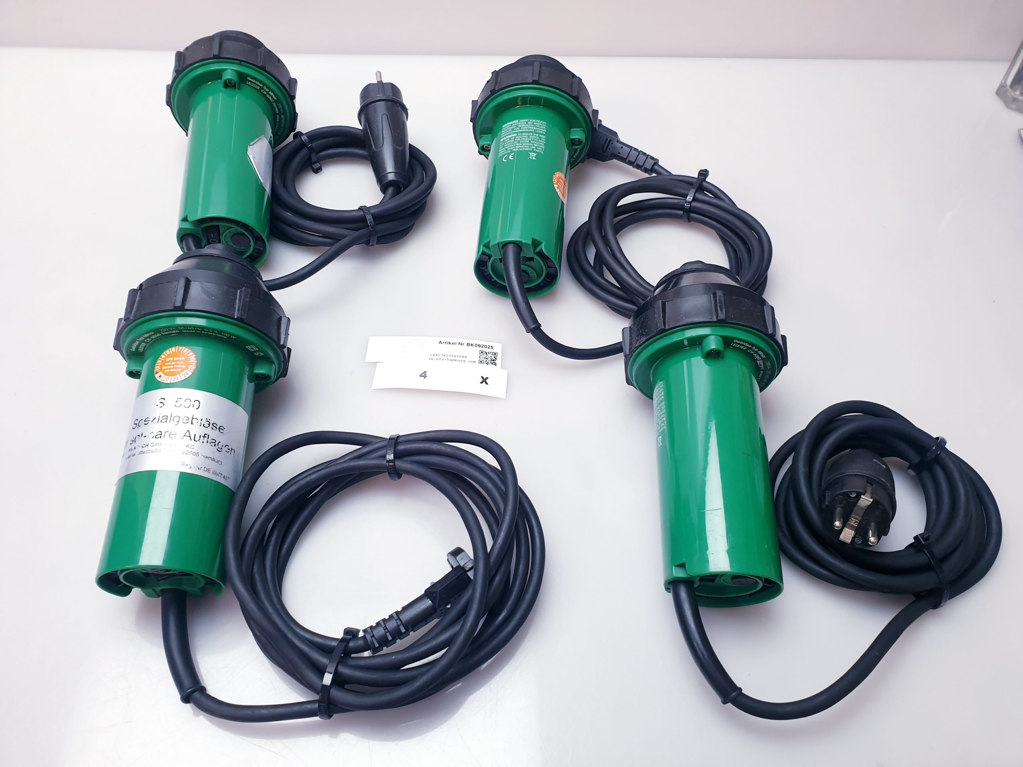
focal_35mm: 26
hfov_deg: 67.3
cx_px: 512
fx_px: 768
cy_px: 384
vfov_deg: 53.1
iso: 125
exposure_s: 1/50
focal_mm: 4.3
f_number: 2.4
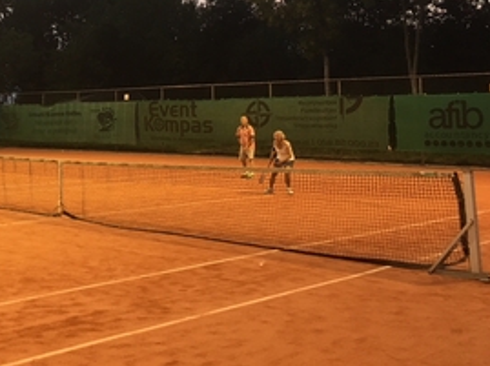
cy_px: 59
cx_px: 49
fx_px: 763
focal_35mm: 54
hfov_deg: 33.7
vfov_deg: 26.3
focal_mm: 4.15
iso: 125
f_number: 2.2
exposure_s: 1/33
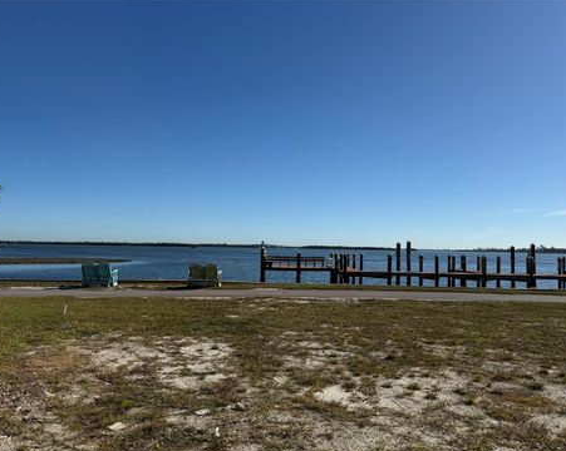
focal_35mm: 26
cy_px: 231
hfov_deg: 66.0
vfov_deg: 54.9
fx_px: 435
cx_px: 295
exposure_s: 1/8130
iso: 80
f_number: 1.78
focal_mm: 6.76
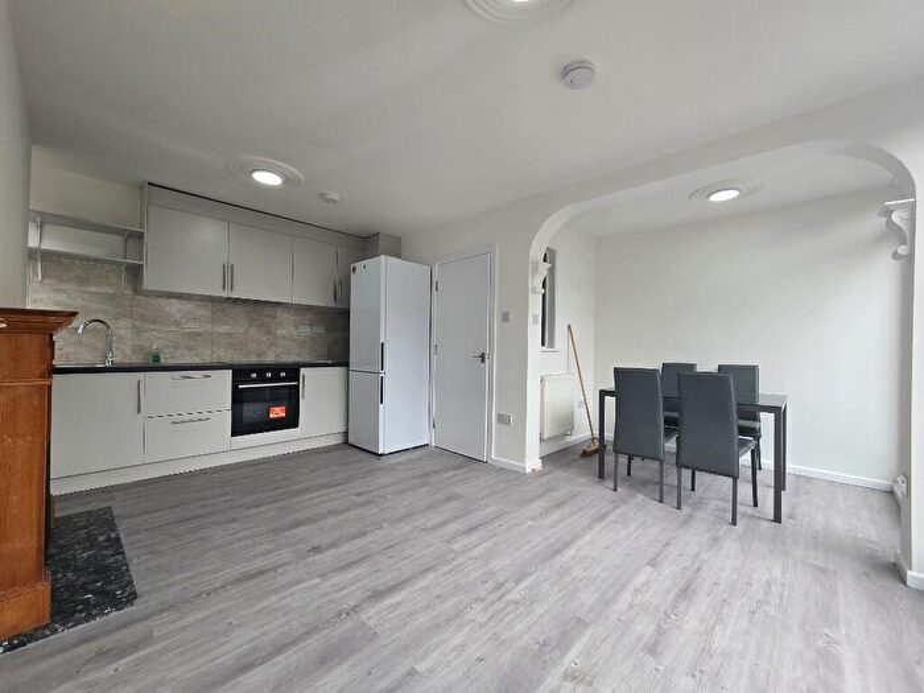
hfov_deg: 106.2
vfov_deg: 89.9
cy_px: 346
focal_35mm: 13
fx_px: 347
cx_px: 462
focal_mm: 2.2
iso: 50
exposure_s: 1/134
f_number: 2.2
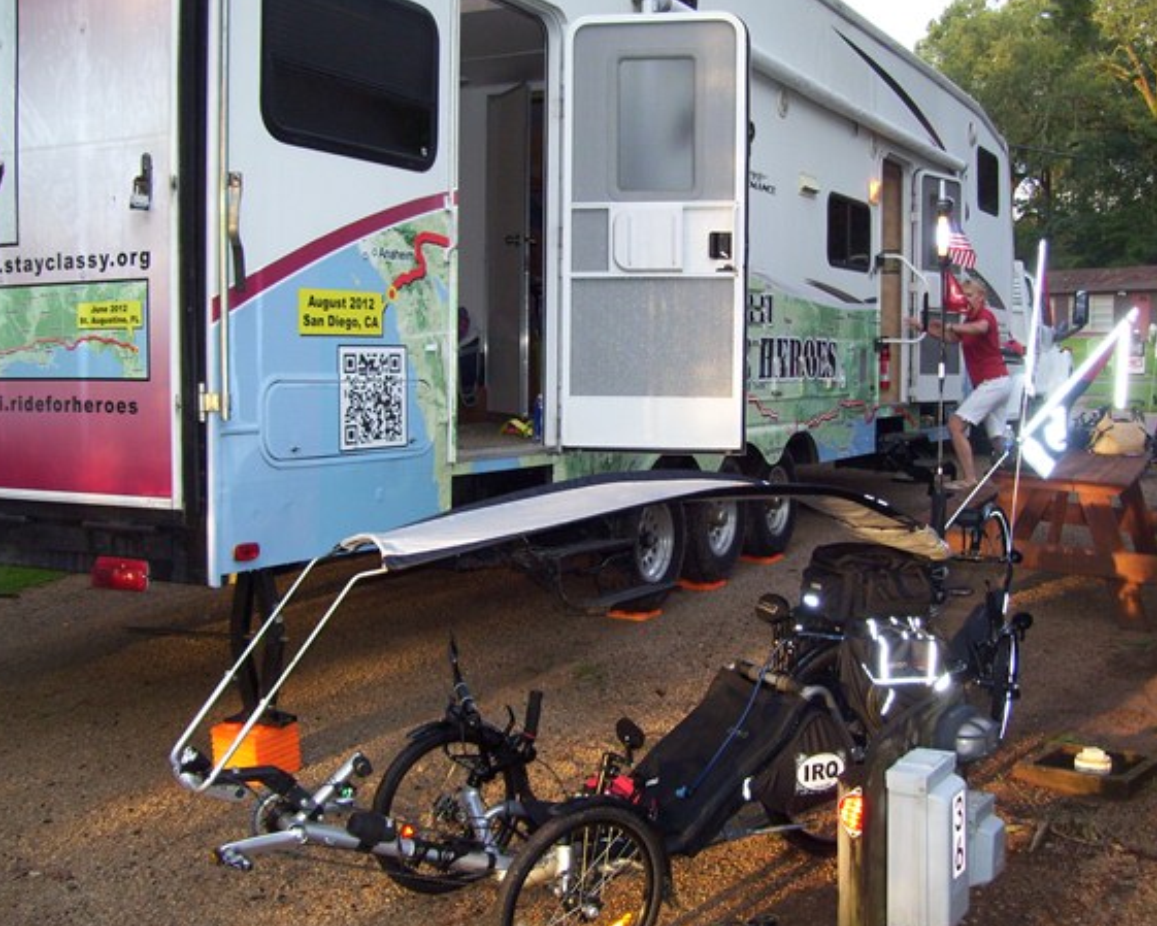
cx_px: 631
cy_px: 441
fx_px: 1370
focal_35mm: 40
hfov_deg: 45.7
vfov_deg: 37.3
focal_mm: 6
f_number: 2.7
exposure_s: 1/60
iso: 125
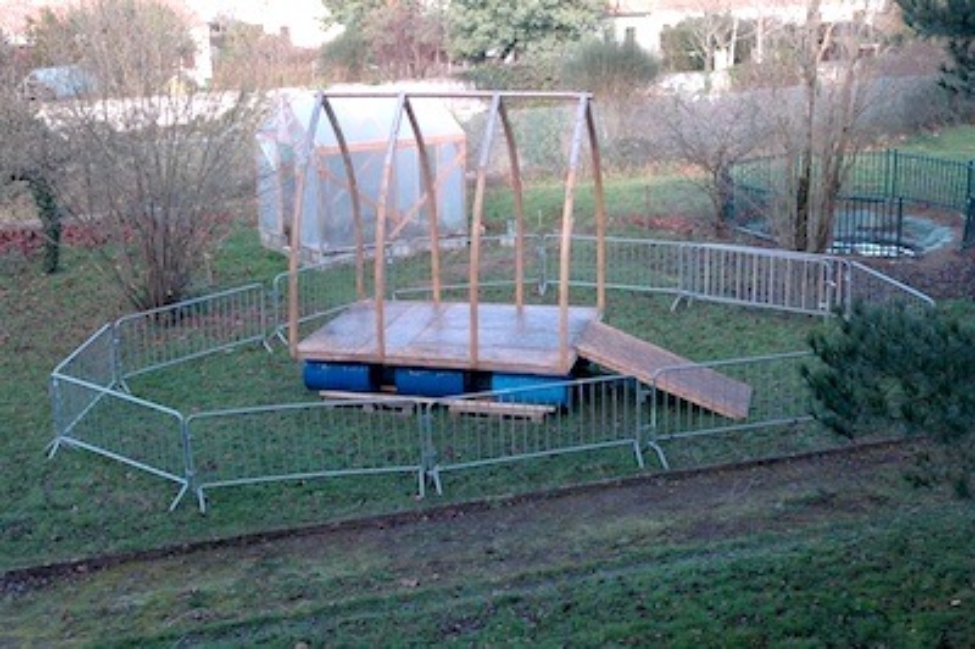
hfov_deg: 38.9
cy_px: 324
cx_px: 488
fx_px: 1380
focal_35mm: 51
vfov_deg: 26.4
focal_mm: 34
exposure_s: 1/100
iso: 200
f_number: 5
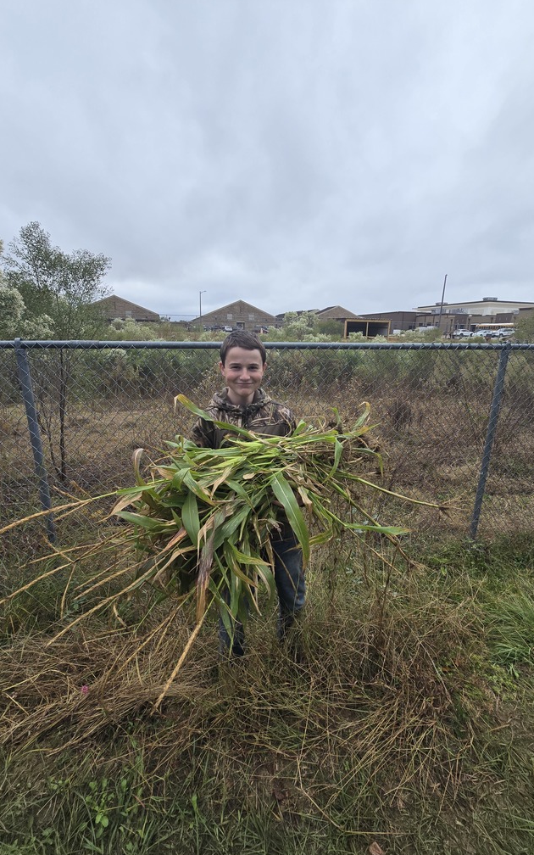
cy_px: 430
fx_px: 326
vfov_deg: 105.3
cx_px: 270
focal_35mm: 14
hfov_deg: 78.6
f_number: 2.2
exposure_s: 1/1372
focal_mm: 2.2
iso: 50
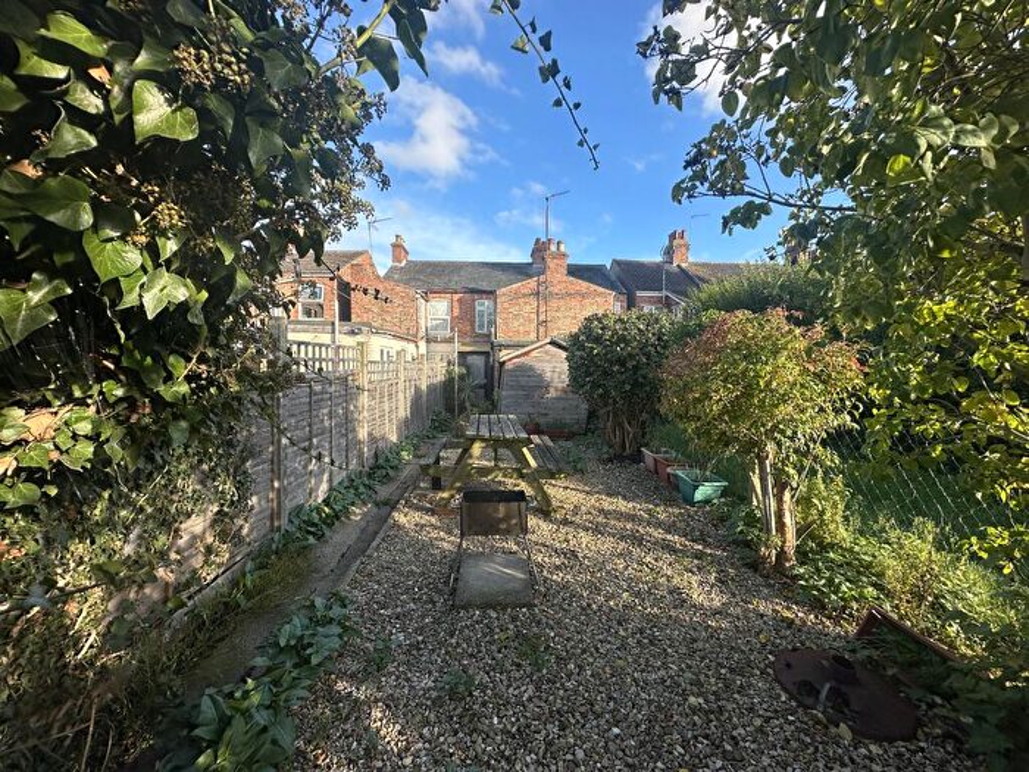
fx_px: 416
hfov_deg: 102.1
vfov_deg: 85.7
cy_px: 386
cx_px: 514
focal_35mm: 14
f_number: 2.2
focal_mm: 2.22
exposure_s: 1/720
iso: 40
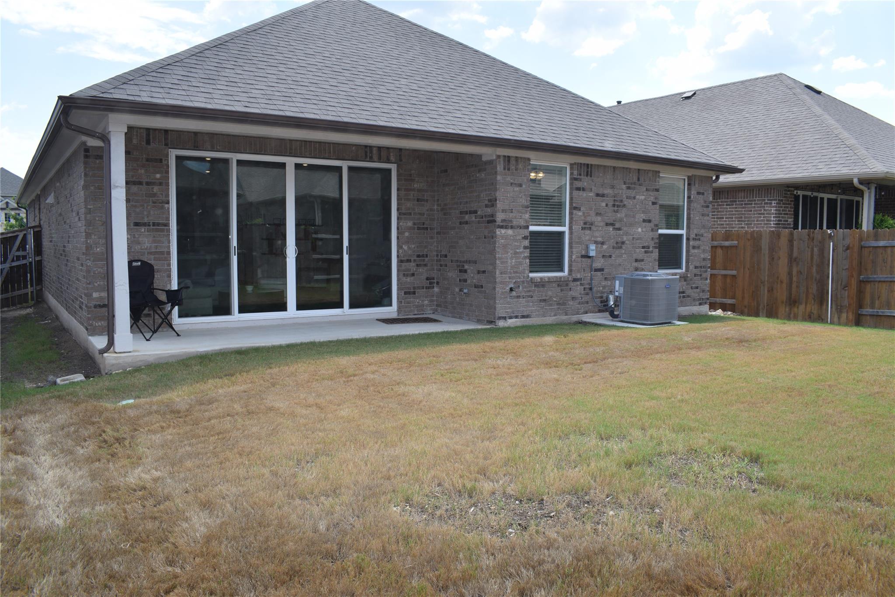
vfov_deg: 47.9
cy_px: 298
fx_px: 671
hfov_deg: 67.4
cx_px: 448
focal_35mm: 27
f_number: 9
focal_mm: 18
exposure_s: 1/320
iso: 200
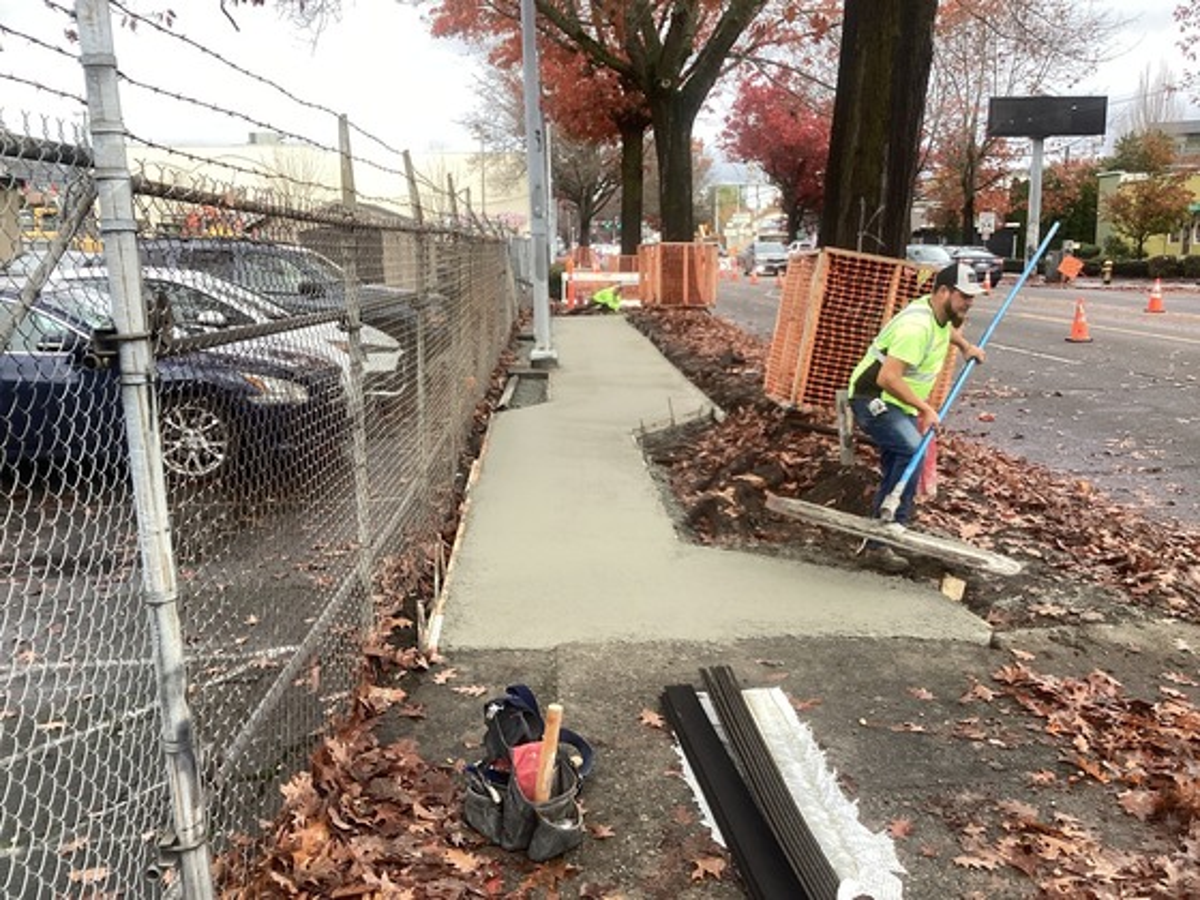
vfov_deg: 45.4
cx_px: 600
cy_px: 450
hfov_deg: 58.4
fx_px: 1075
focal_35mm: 31
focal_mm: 3.3
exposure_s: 1/100
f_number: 2.4
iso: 80
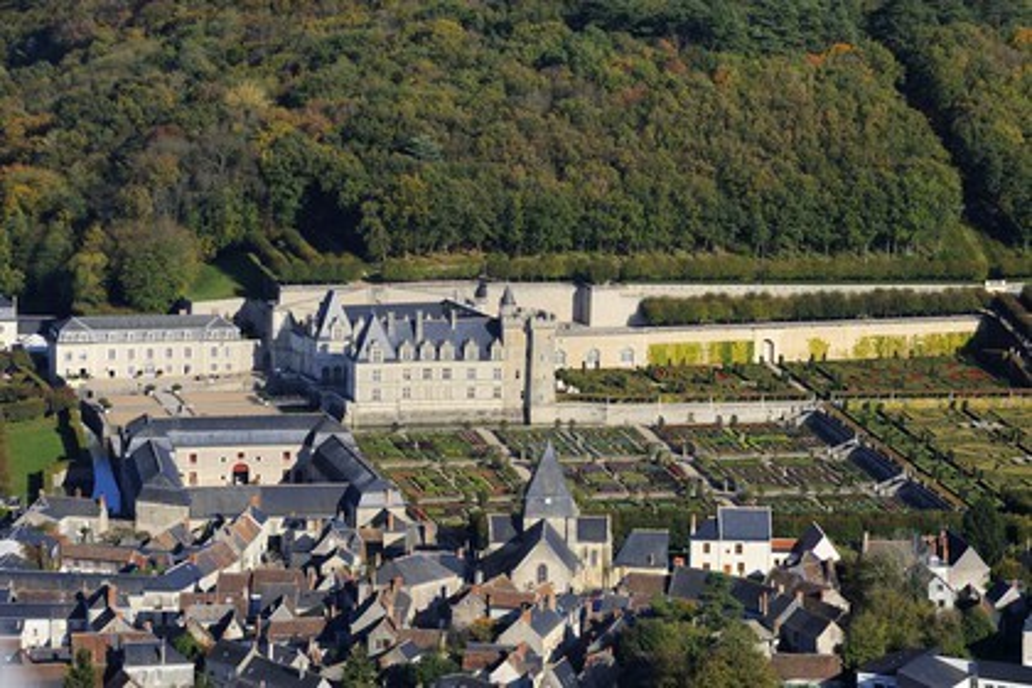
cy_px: 344
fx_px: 5446
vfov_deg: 7.2
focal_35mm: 190
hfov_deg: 10.8
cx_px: 516
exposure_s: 1/800
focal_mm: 190
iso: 400
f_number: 11
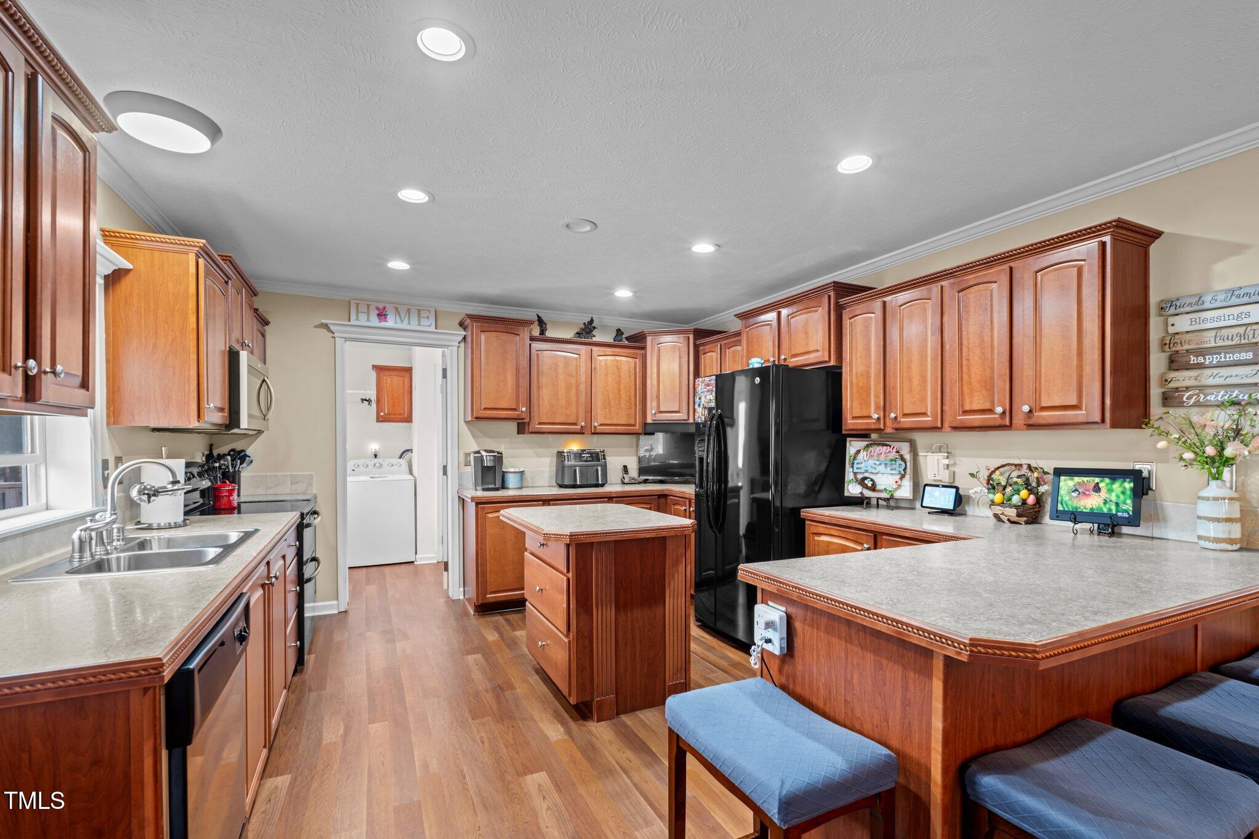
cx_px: 630
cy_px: 420
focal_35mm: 16
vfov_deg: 73.8
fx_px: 560
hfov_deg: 96.7
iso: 250
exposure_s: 1.6
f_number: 8
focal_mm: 16
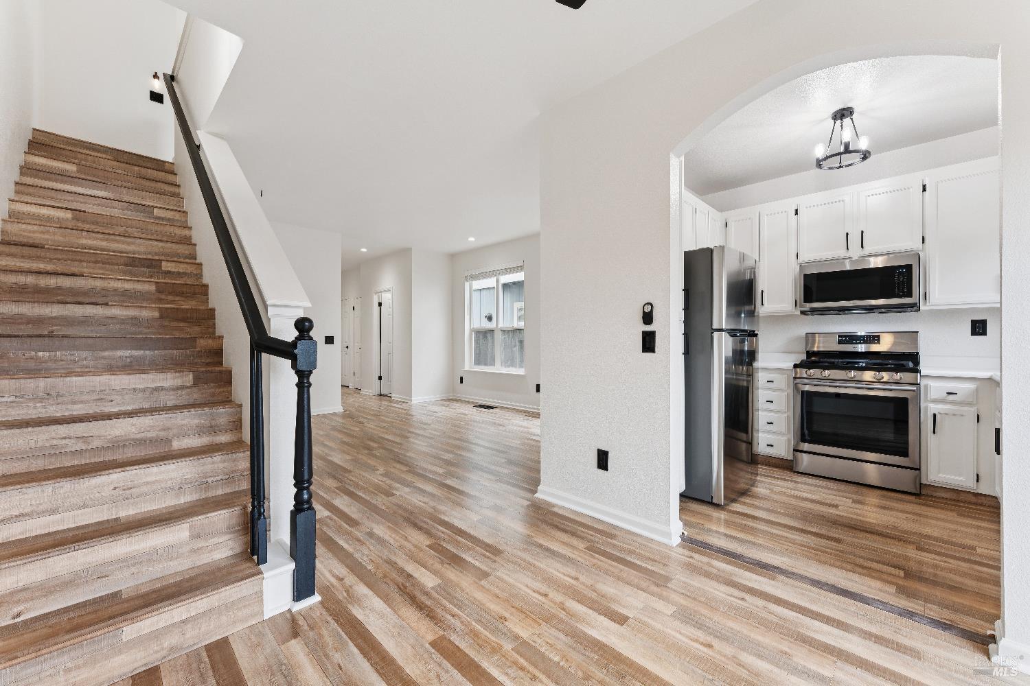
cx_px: 515
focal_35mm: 14
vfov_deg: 81.2
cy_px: 343
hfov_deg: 104.3
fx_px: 401
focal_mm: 14
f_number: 9
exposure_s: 1/5
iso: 100
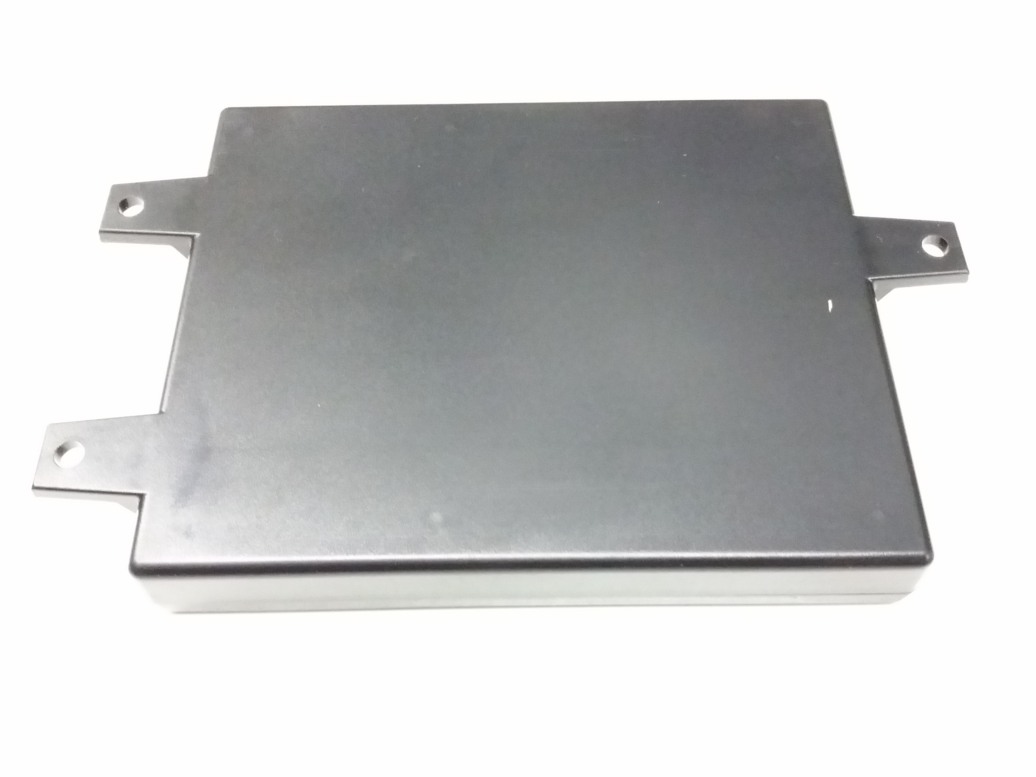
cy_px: 388
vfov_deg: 44.2
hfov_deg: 56.8
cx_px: 518
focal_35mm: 32
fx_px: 958
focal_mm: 3.4
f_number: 2.4
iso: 800
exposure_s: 1/15
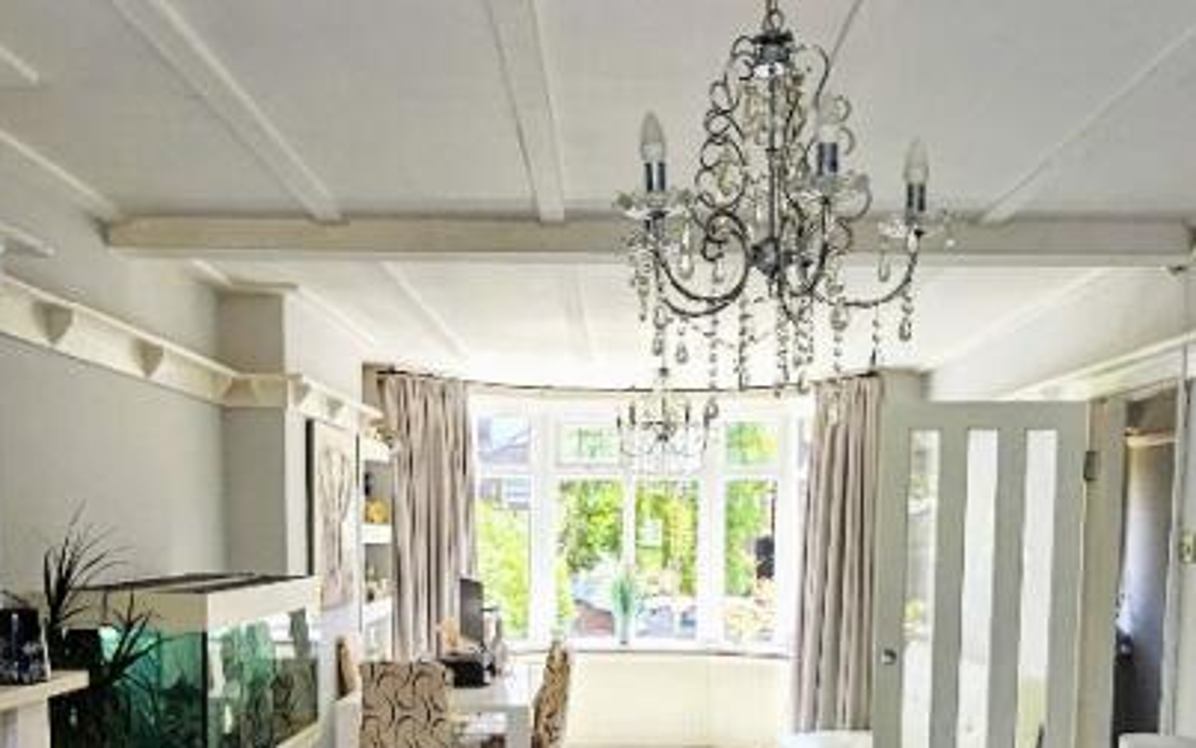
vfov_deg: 34.4
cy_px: 665
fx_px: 1141
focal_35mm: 35
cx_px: 635
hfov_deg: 55.3
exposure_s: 1/110
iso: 50
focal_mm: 2.2
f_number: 2.2
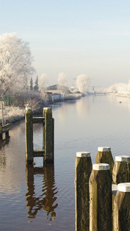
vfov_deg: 25.5
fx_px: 508
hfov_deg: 14.4
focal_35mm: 83
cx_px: 120
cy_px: 143
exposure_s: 1/4000
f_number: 5.6
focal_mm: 24
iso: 1600
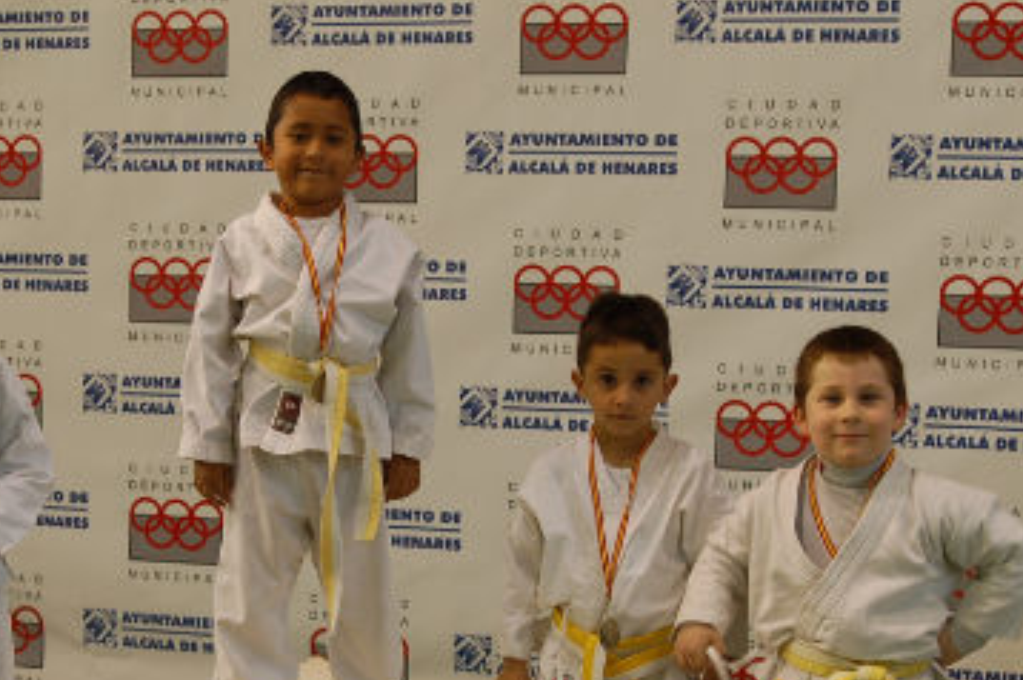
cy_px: 537
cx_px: 331
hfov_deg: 25.9
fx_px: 2210
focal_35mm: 78
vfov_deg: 17.4
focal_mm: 31
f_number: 3.8
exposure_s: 1/50
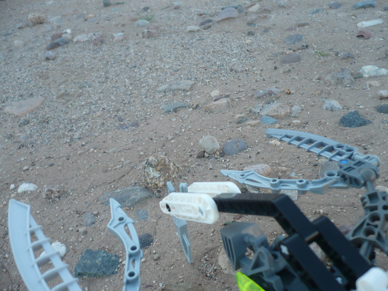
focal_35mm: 35
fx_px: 392
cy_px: 146
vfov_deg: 40.7
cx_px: 194
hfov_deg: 52.6
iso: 100
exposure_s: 1/160
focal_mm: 5.8
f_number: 2.8
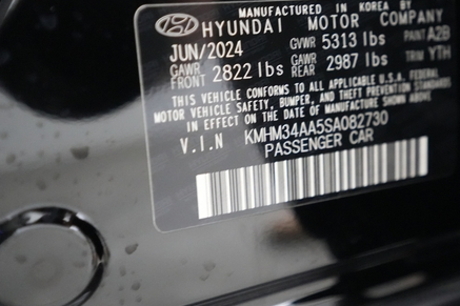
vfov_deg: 32.3
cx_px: 309
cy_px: 95
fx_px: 524
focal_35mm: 41
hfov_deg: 46.6
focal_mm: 28
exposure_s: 1/60
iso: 10000
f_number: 2.8
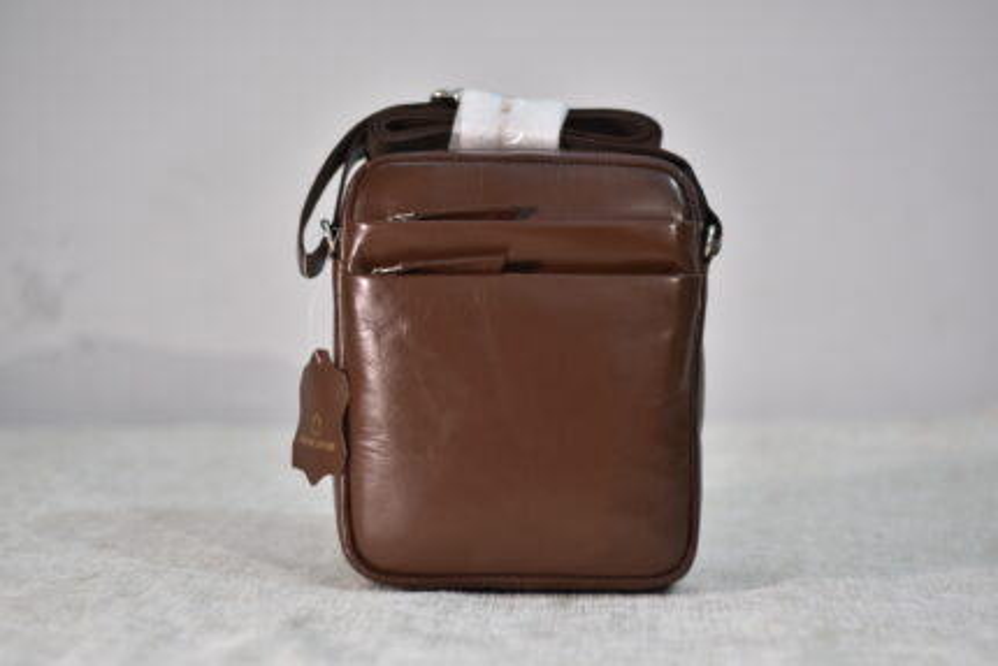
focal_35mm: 75
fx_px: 2080
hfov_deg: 27.0
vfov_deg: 18.2
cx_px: 499
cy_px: 333
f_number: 1.8
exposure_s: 1/80
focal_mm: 50
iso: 320
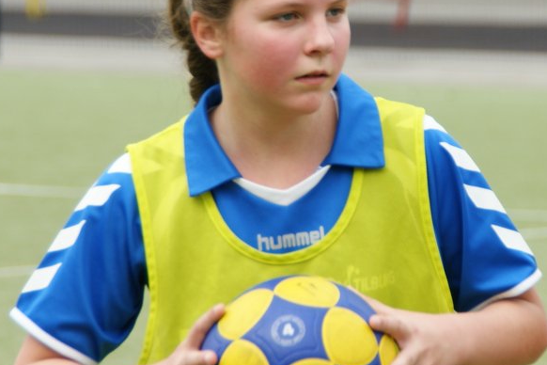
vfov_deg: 3.5
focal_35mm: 396
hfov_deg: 5.2
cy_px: 196
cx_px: 439
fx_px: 6017
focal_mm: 150
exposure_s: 1/320
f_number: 6.3
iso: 100
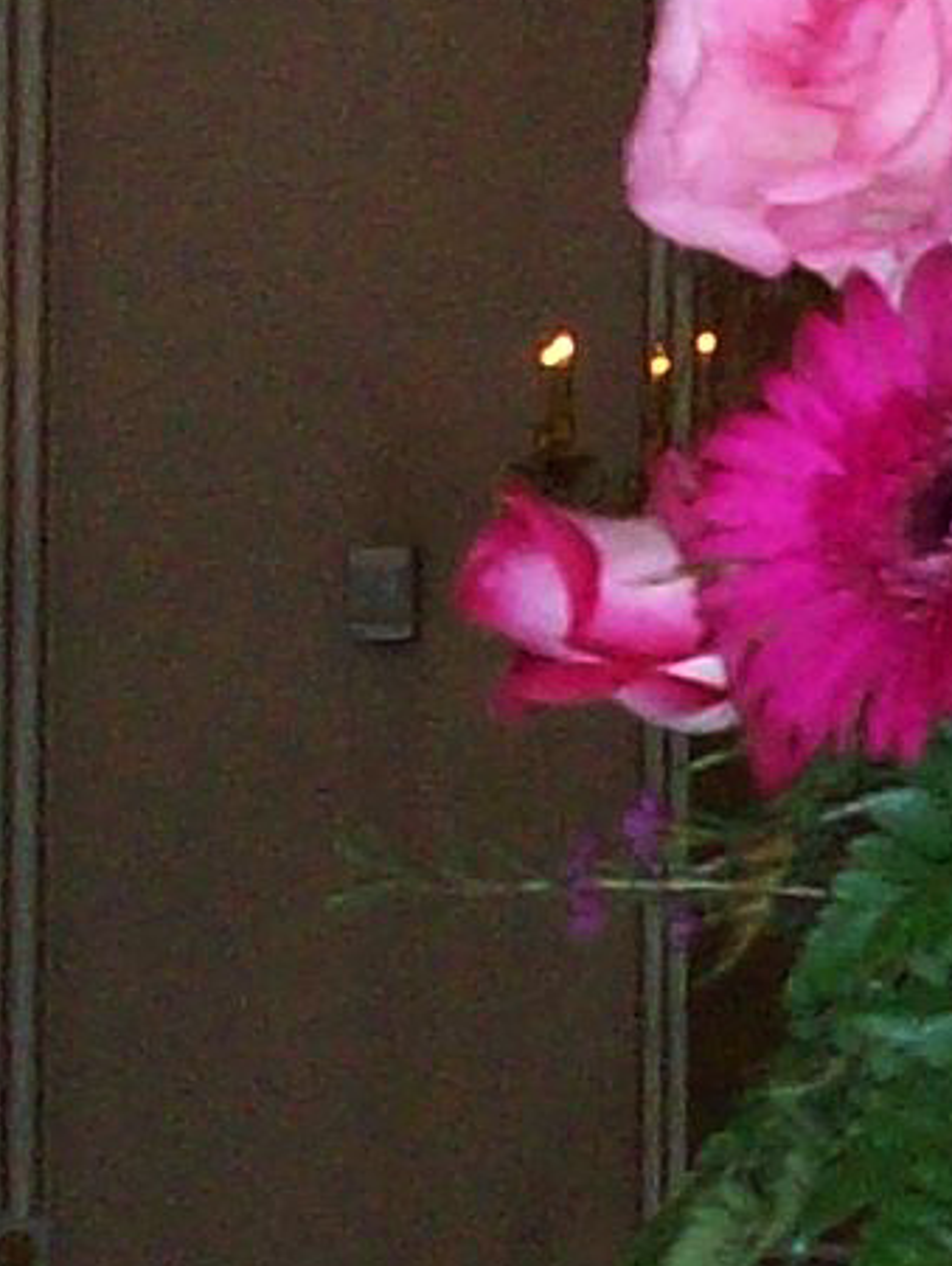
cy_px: 1260
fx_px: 9044
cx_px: 1955
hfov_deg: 5.9
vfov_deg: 8.0
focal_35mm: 247
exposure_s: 1/60
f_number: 2.8
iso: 160
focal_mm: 5.7
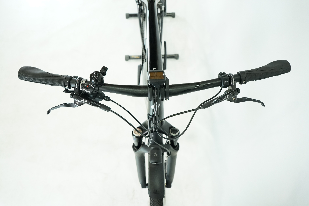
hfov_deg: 65.5
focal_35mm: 28
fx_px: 240
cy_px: 103
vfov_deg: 46.4
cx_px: 154
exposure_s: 1/200
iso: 2500
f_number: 5.6
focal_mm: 28
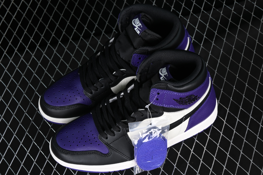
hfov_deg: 27.0
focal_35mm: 75
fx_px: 548
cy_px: 88
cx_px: 132
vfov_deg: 18.2
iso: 160
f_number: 6.3
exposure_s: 1/40
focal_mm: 50
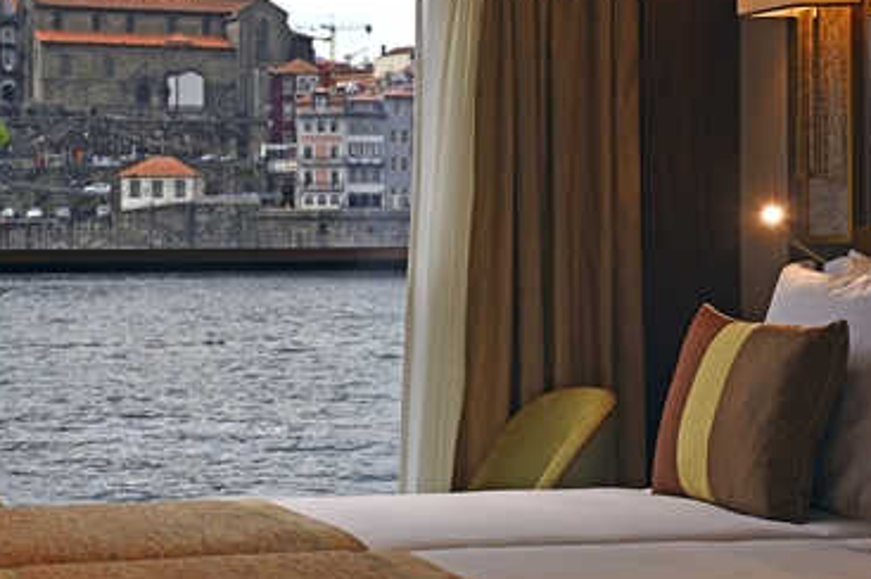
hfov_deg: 22.6
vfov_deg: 15.2
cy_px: 325
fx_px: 2176
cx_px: 344
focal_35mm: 90
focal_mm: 55
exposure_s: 1/100
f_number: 7.1
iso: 200
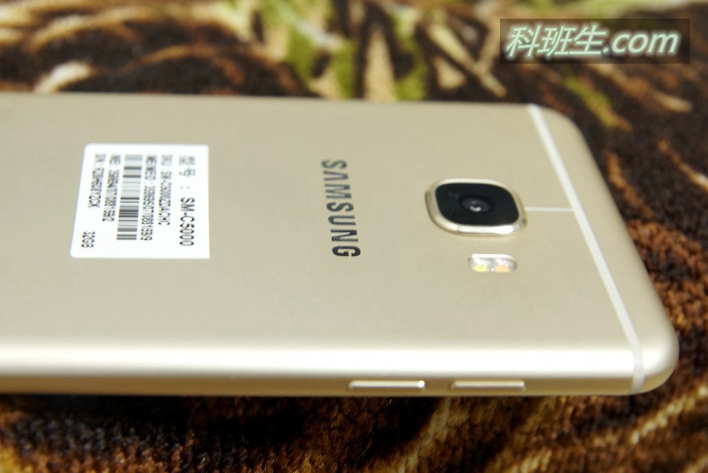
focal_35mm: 45
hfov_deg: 43.6
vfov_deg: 29.9
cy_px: 236
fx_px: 885
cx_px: 354
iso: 400
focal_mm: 30
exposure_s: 1/5
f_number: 6.3
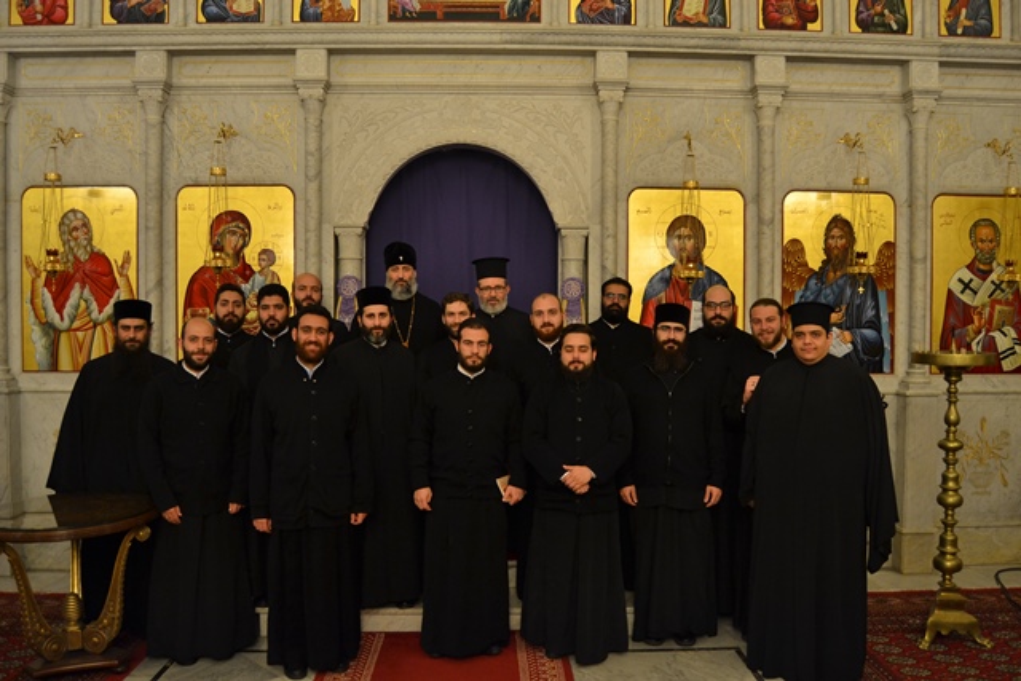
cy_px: 340
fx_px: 766
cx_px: 510
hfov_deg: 67.4
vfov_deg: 48.0
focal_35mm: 27
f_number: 4.5
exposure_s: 1/50
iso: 800
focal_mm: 18
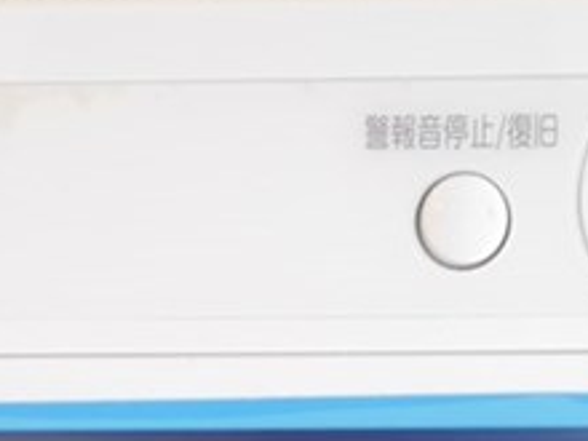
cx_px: 176
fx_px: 2599
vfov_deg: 8.8
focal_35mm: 153
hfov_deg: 12.9
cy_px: 1053
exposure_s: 1/60
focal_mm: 14
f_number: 4
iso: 640
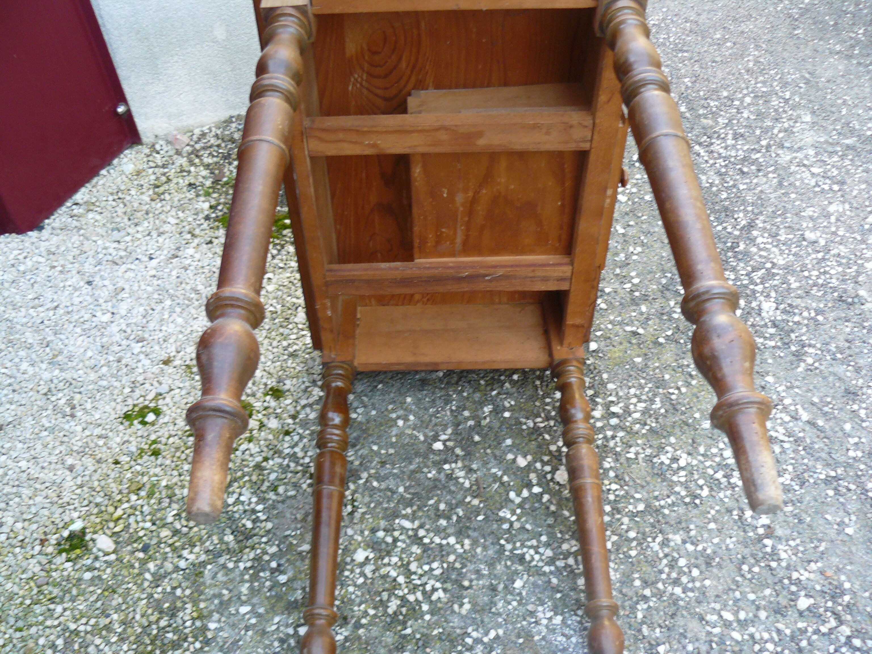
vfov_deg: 39.7
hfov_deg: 51.4
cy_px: 327
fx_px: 907
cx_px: 436
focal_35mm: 36
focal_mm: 6
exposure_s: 1/30
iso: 125
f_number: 2.8
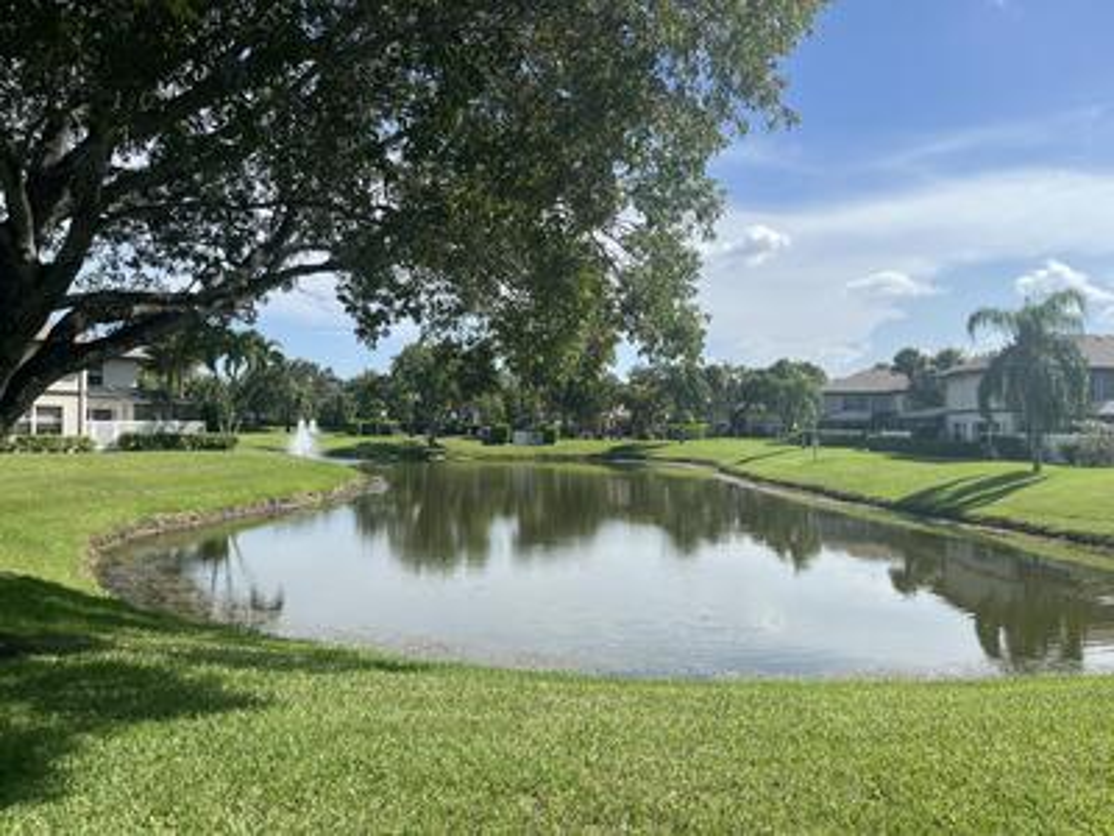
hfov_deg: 67.3
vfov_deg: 53.1
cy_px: 418
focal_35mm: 26
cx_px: 557
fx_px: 837
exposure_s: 1/3876
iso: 50
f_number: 1.6
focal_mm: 5.1
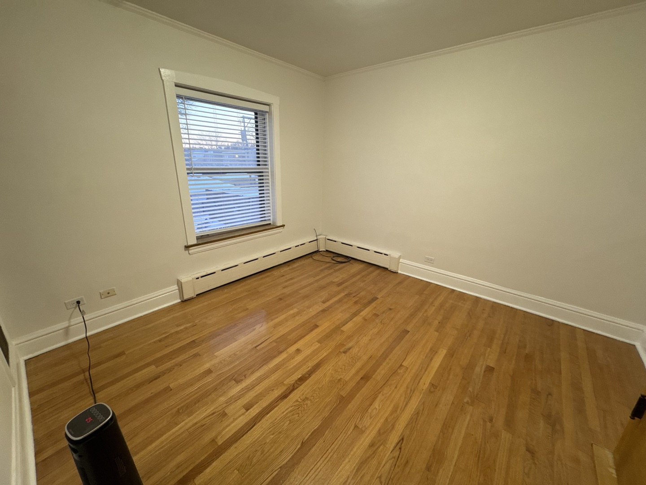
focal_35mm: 14
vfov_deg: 85.7
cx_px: 323
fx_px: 261
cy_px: 242
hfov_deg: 102.1
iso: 250
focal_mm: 2.22
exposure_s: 1/60
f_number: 2.2
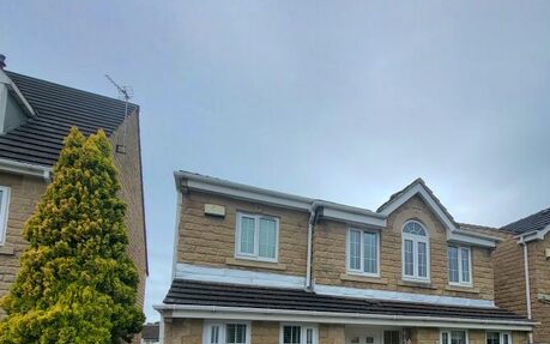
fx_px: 315
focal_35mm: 21
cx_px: 362
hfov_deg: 79.8
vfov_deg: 50.9
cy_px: 307
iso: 32
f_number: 2.2
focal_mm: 1.74
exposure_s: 1/298
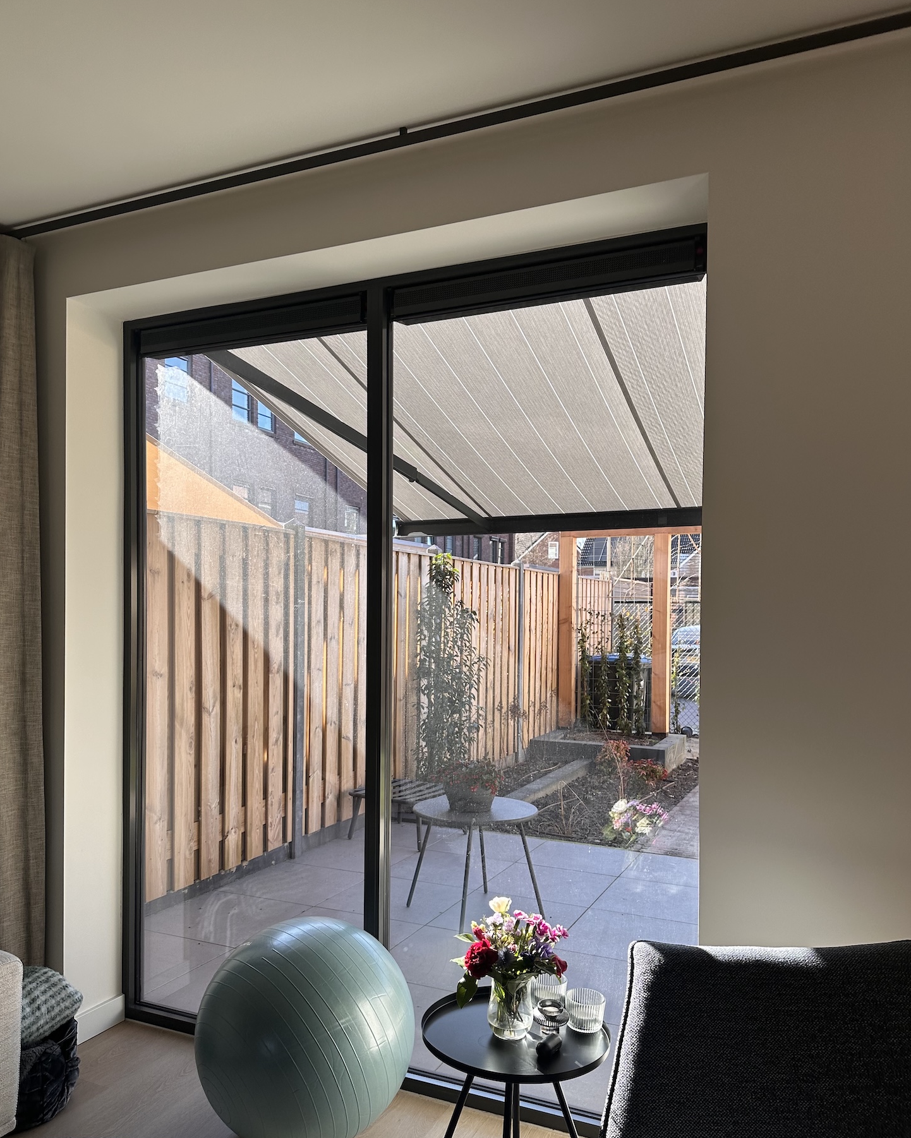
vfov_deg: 65.9
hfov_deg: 54.9
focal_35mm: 26
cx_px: 442
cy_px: 622
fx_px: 876
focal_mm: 6.86
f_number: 1.78
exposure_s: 1/361
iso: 80
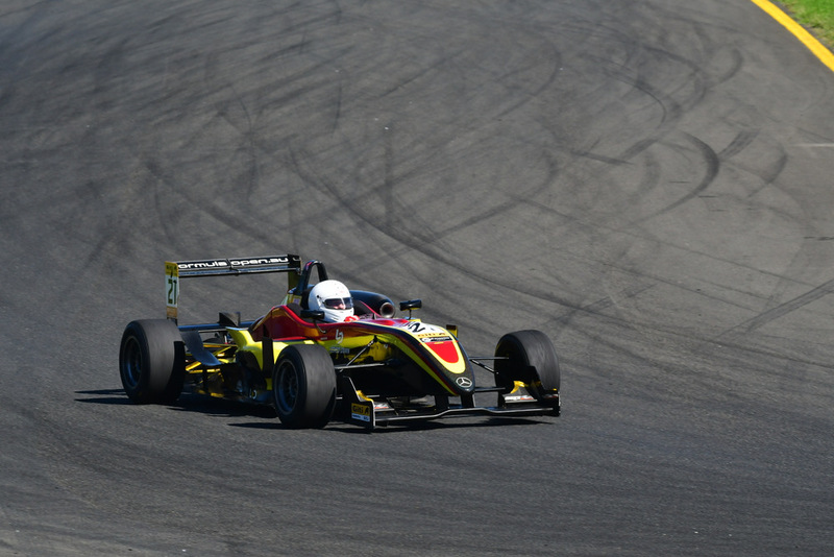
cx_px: 417
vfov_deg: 3.5
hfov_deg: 5.3
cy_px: 278
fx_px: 9038
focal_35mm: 390
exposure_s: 1/640
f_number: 11
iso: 500
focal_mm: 260
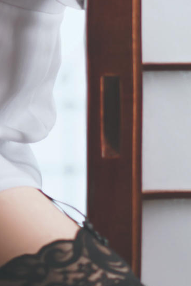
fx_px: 3706
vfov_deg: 4.4
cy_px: -64
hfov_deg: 2.9
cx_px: -173
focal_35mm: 466
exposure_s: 1/125
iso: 100
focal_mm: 85
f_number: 2.2
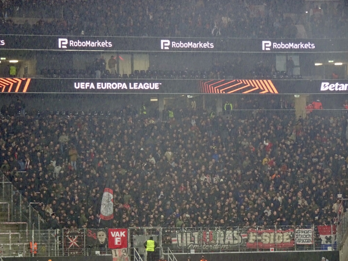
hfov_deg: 9.9
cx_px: 174
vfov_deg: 7.4
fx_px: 2011
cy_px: 130
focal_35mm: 200
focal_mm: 34.17
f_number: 6.3
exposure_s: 1/80
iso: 800
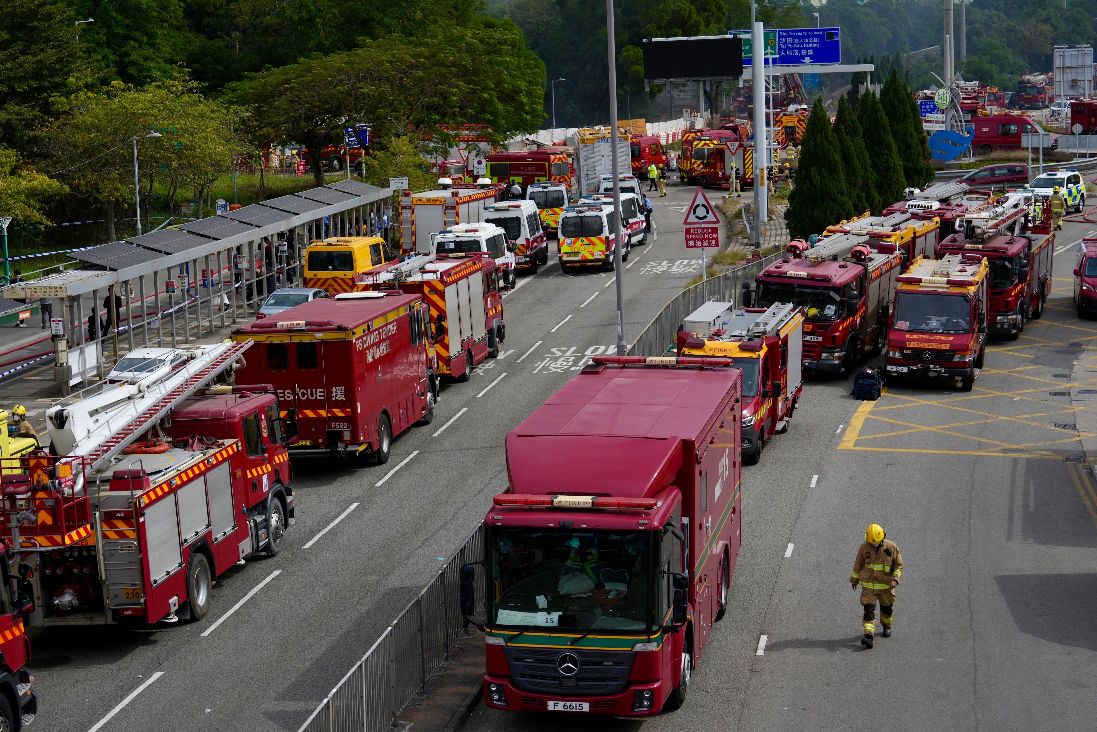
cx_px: 548
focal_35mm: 70
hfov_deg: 28.8
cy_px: 366
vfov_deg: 19.5
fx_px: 2133
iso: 320
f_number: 5.6
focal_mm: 70
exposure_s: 1/2500
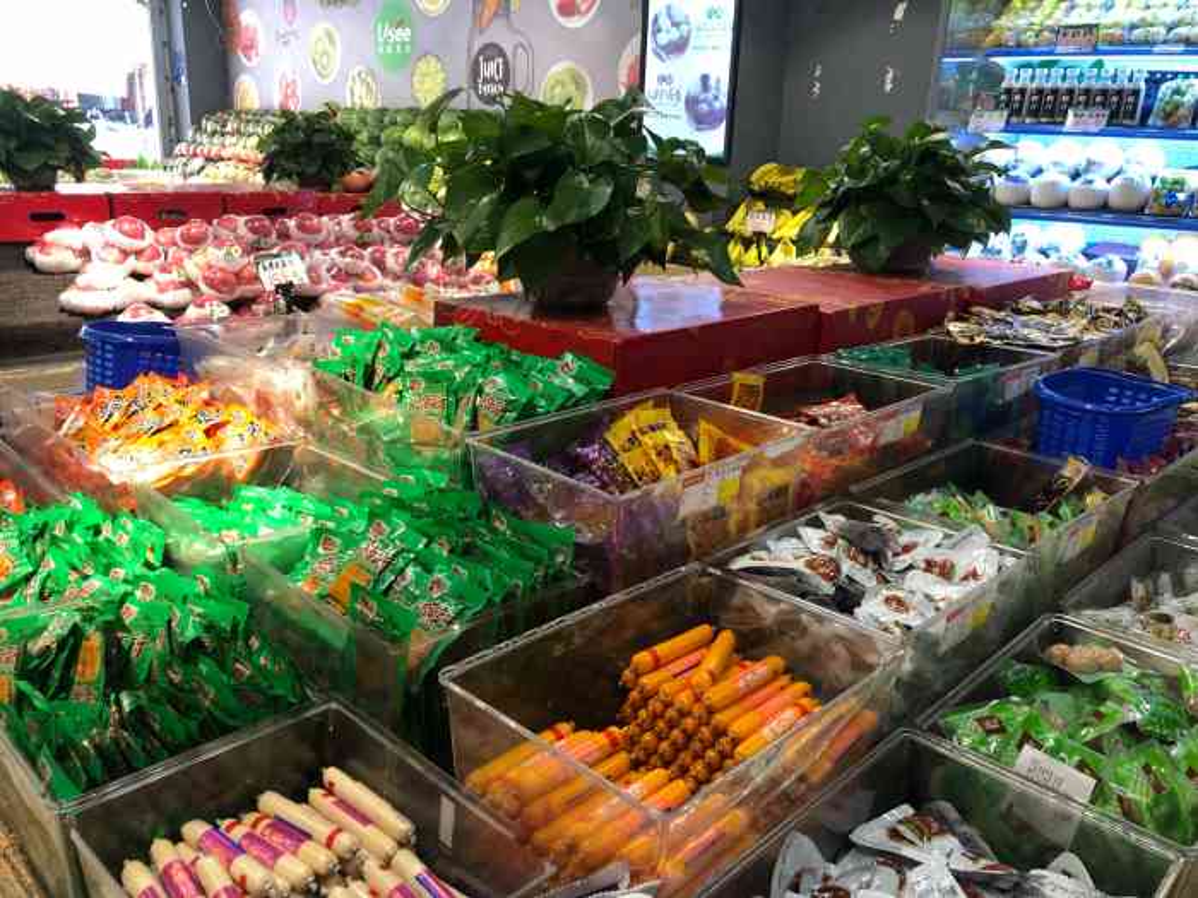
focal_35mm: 28
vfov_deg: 49.7
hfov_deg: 63.4
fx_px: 969
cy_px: 449
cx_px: 599
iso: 25
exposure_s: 1/33
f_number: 1.8
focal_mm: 3.99
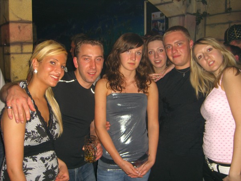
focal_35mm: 38
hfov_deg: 49.0
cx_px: 120
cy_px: 90
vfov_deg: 37.7
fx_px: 265
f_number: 2.8
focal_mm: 7.9
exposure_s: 1/60
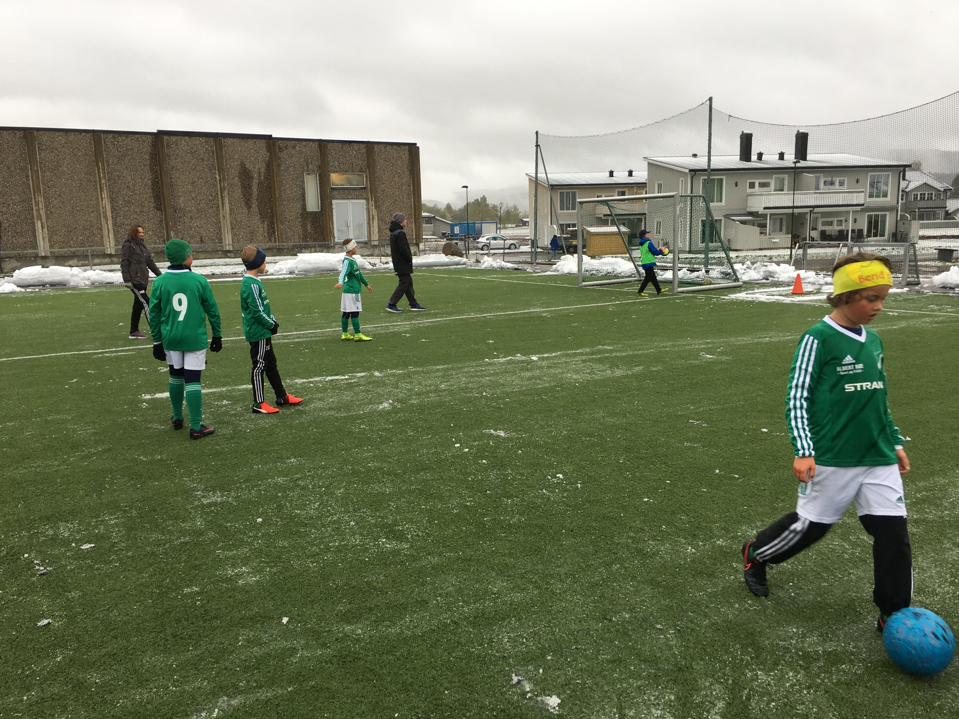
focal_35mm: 29
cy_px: 360
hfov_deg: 61.7
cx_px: 480
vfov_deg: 48.2
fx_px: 803
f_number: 2.2
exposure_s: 1/132
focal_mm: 4.15
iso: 25
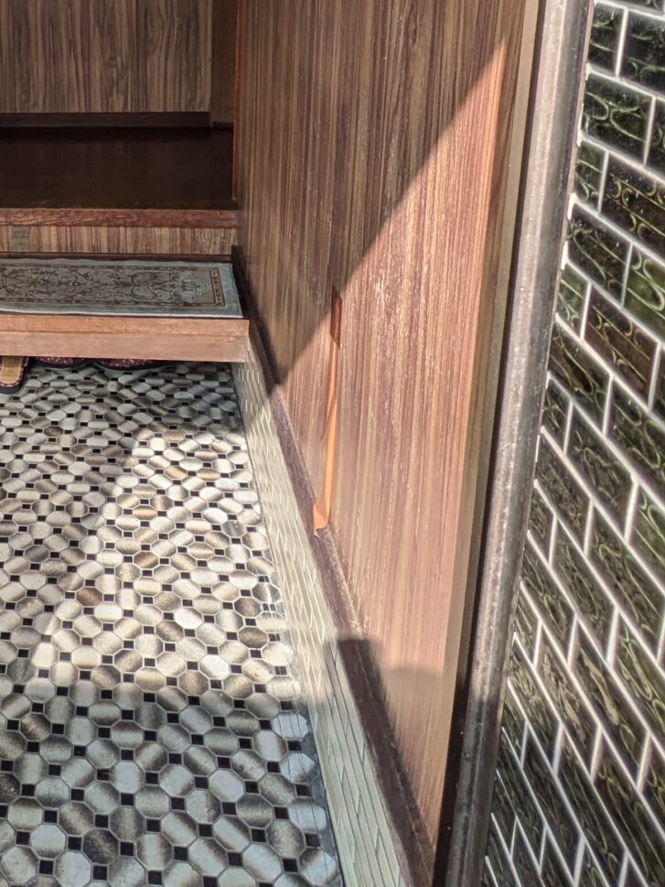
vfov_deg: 46.2
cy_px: 122
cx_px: 1
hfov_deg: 35.1
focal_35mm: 37
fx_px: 948
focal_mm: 1.83
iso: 43
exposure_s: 1/859
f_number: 2.2
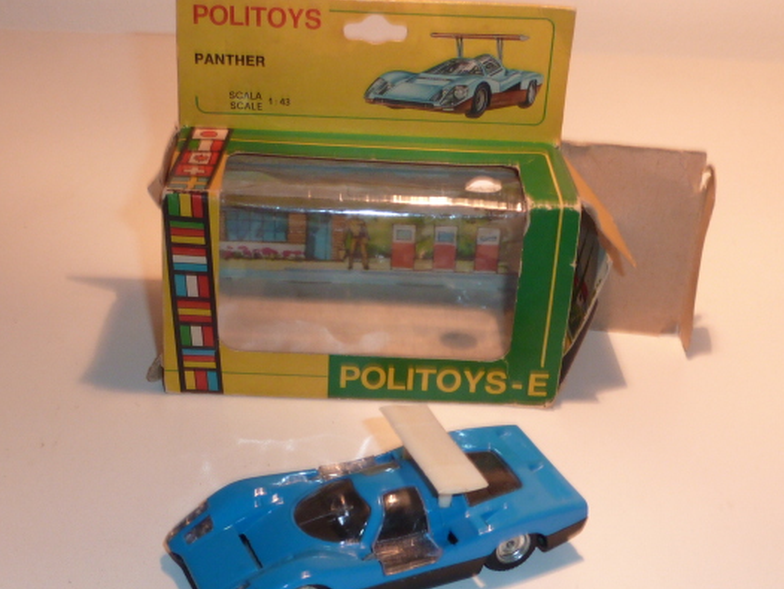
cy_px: 330
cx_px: 380
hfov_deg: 31.2
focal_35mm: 62
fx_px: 1405
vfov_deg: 23.7
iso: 100
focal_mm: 4.7
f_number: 3.4
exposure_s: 1/30
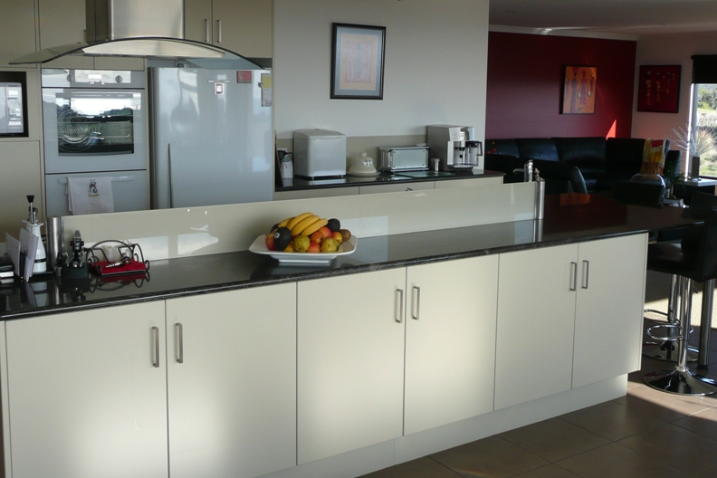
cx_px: 358
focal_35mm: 42
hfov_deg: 46.4
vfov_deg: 31.9
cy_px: 217
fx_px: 836
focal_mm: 6.5
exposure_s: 1/60
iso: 100
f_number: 3.9
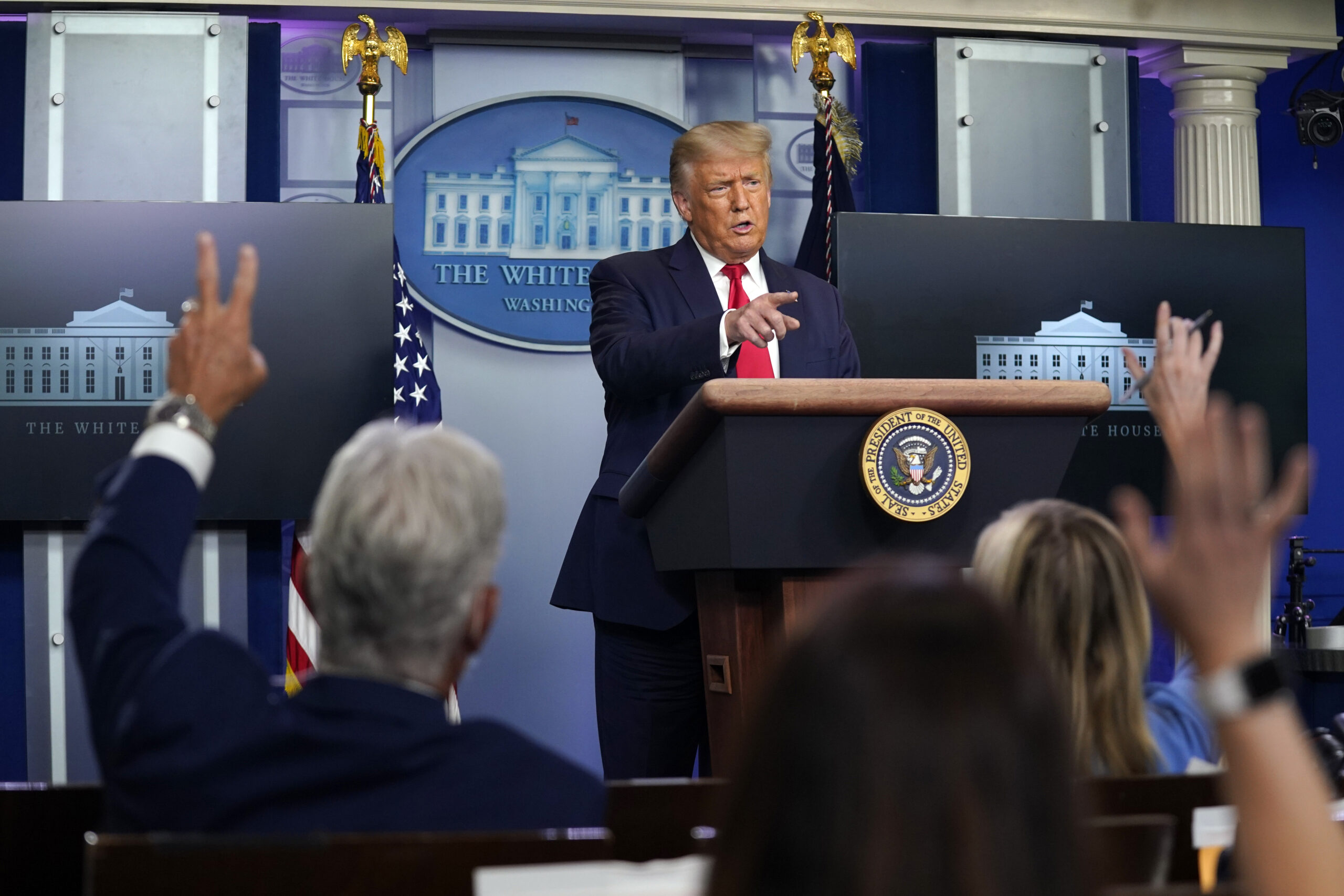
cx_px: 672
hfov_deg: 20.8
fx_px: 3659
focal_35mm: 98
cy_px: 448
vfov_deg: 14.0
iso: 2000
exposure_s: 1/500
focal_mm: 98
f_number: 4.5
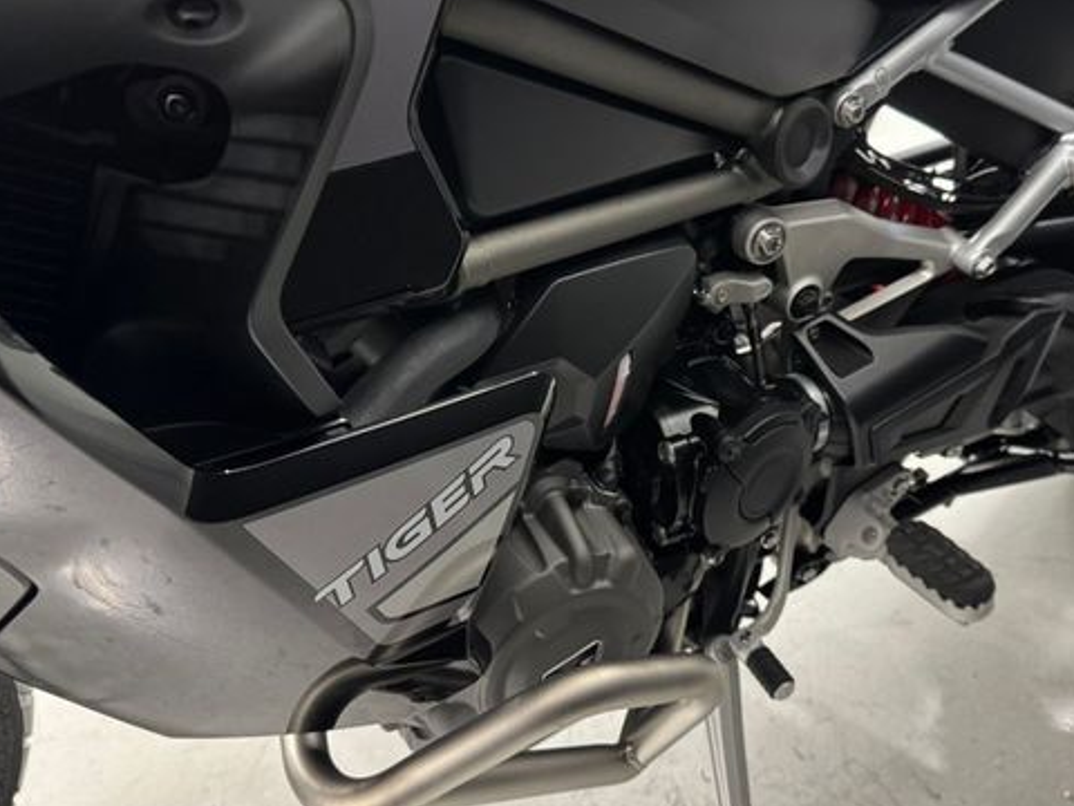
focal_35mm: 32
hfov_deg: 56.5
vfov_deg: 44.2
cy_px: 392
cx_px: 622
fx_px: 993
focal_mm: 6.76
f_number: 1.78
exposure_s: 1/33
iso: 800
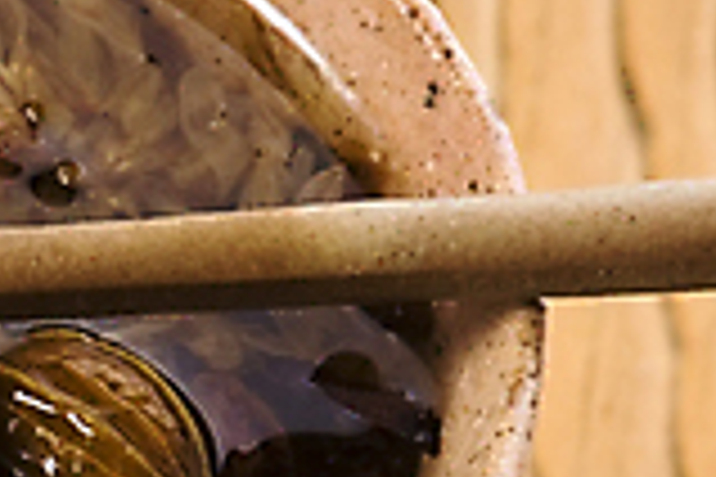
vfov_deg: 2.3
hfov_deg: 3.5
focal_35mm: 595
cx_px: -405
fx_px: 11831
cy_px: 518
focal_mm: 105
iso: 200
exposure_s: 1/25
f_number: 13
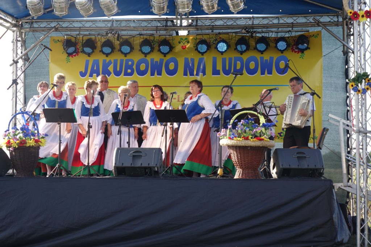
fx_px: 1031
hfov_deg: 20.4
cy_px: 124
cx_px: 186
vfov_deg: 13.7
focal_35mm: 100
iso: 125
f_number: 4
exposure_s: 1/200
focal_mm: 36.77
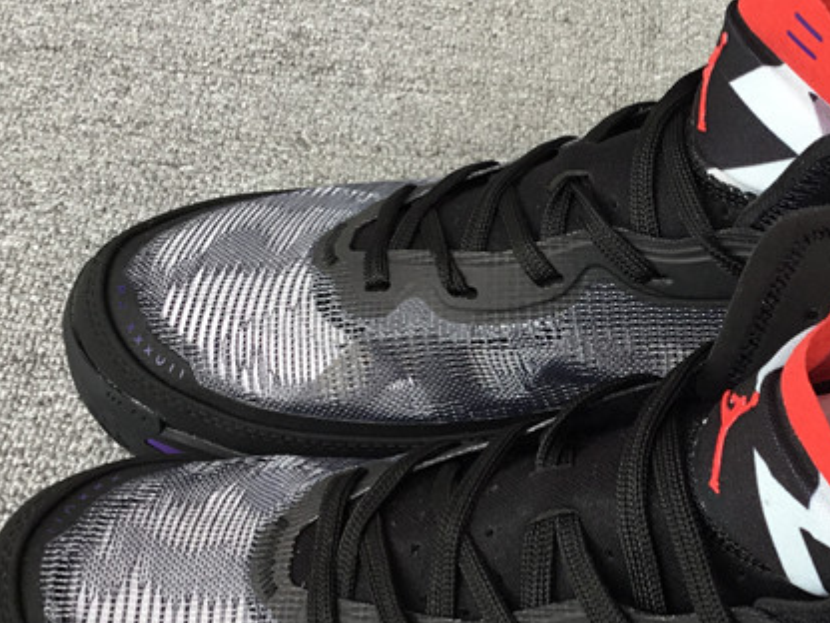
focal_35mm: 67
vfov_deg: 21.9
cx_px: 700
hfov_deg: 28.2
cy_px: 368
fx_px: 1606
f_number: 2.4
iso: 40
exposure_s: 1/100
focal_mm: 3.3
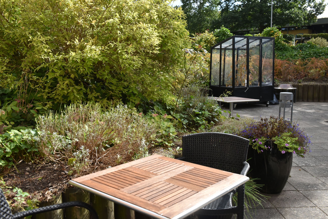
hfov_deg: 55.8
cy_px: 110
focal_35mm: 34
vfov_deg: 38.9
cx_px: 164
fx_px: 310
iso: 2000
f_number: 6.3
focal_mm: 34
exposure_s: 1/3200
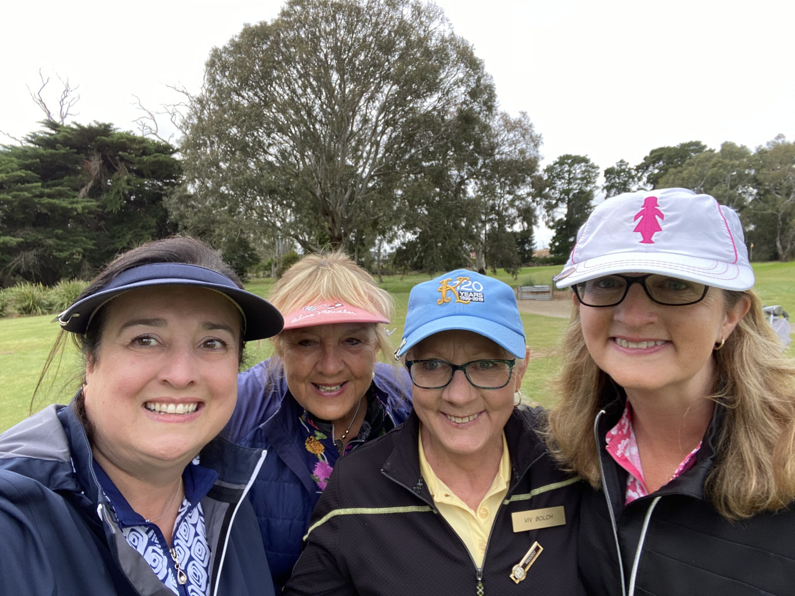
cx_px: 398
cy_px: 298
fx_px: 528
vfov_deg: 58.9
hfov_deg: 73.9
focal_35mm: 23
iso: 80
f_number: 2.2
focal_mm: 2.71
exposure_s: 1/122
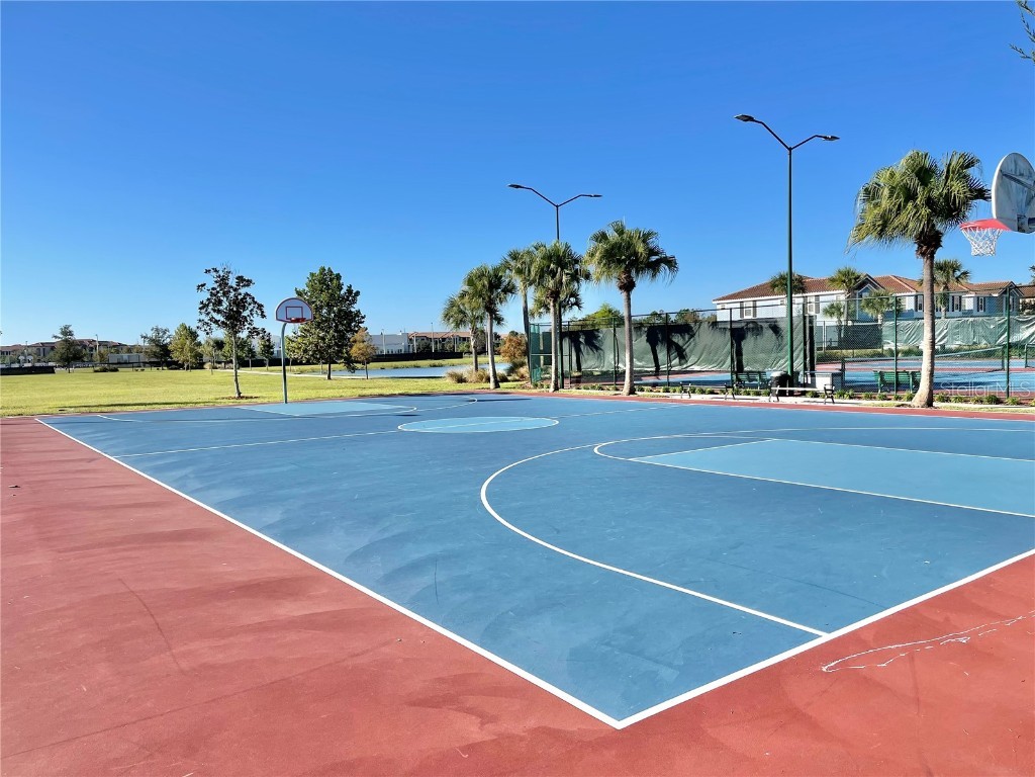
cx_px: 518
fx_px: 777
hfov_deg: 67.3
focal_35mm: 26
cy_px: 388
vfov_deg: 53.1
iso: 32
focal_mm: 5.1
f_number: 1.6
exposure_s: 1/3448
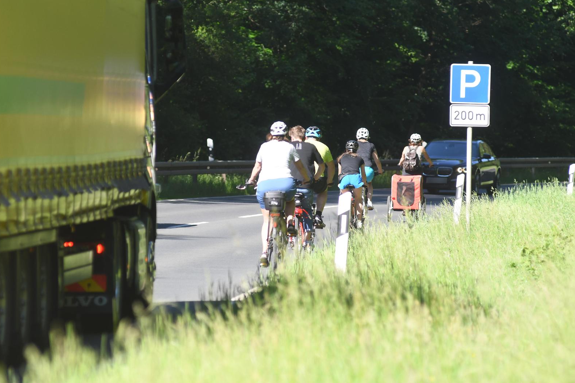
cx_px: 297
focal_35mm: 336
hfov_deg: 6.1
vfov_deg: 4.1
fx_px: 5366
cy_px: 172
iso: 400
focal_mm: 185
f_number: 4.5
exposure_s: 1/1250
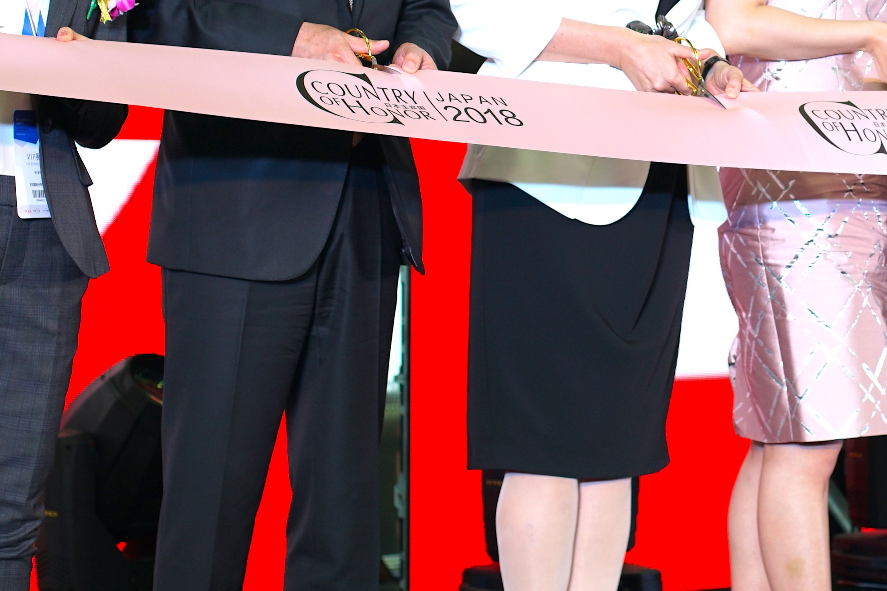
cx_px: 752
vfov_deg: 10.4
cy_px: 48
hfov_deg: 15.5
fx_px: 3228
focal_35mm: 131
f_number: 4
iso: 200
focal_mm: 50
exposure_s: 1/60
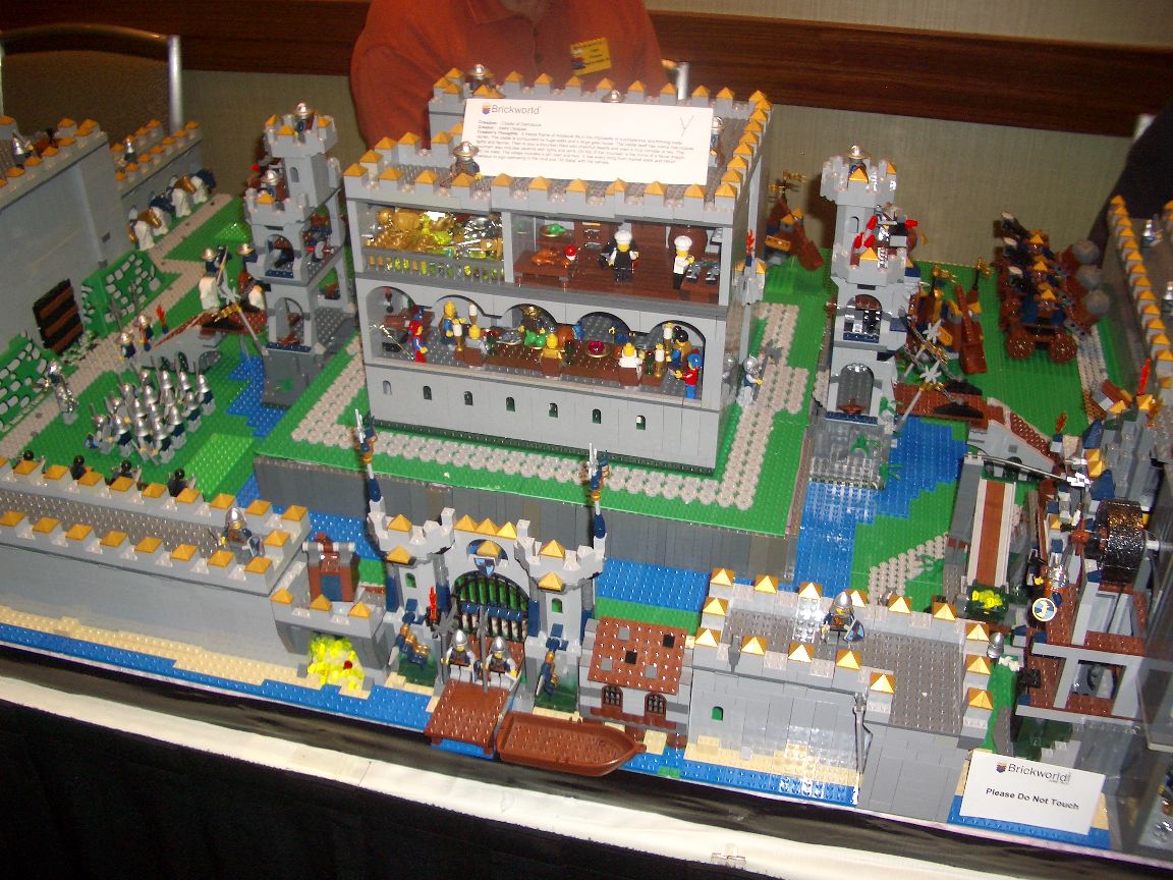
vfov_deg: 40.7
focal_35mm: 35
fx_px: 1186
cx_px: 586
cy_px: 440
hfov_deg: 52.6
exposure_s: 1/60
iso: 100
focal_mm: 5.8
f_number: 2.6
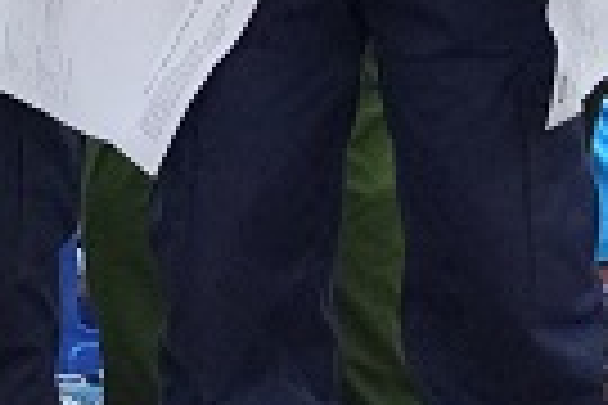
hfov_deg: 7.2
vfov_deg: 4.9
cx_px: -649
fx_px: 4610
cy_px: -585
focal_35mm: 273
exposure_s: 1/160
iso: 4000
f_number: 4
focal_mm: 24
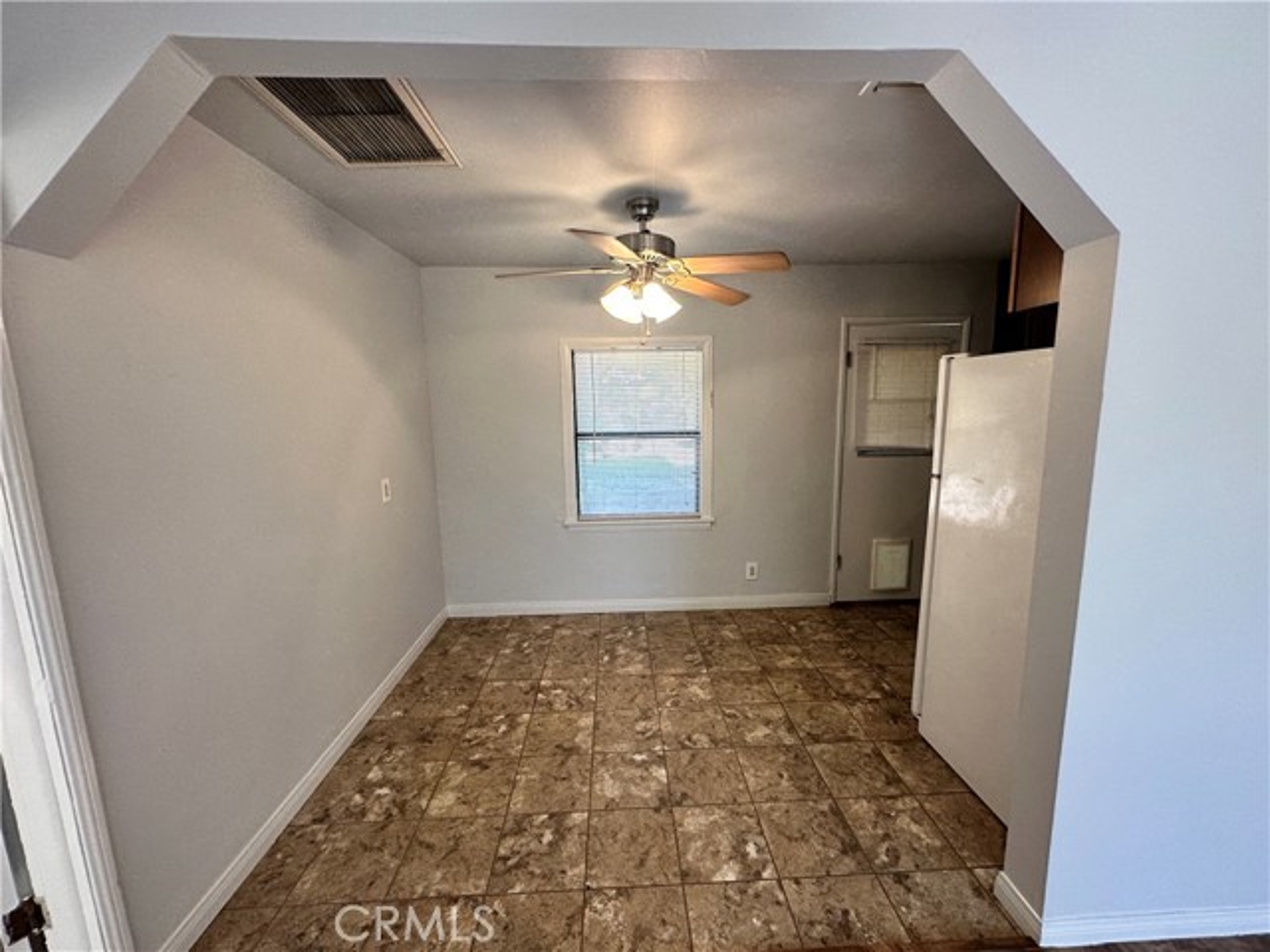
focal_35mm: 14
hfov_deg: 102.1
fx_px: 514
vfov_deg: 85.7
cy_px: 476
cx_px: 635
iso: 160
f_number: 2.2
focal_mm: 2.22
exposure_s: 1/120
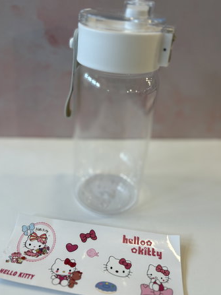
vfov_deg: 58.3
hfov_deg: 45.4
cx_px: 104
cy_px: 155
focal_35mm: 31
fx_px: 264
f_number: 1.6
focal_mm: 5.96
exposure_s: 1/100
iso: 50
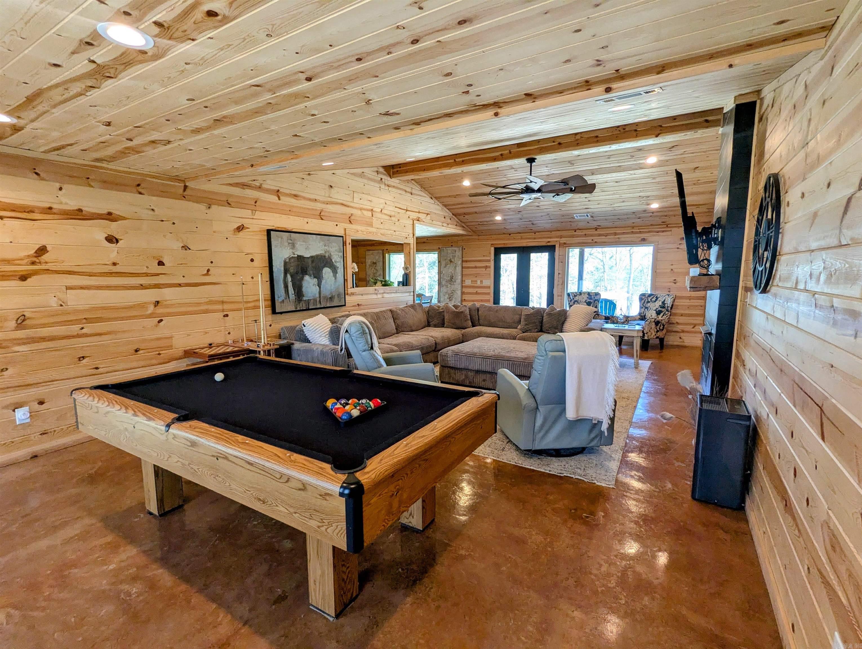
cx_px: 431
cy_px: 324
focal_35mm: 16
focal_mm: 2.35
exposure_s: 1/120
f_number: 2.2
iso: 154
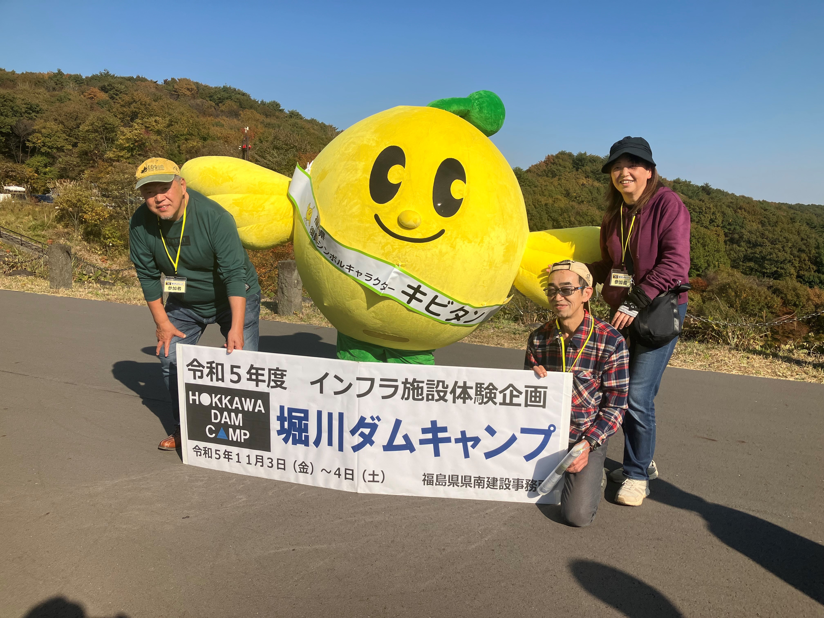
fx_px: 667
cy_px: 309
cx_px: 412
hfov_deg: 63.4
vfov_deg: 49.7
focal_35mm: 28
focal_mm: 3.99
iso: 32
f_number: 1.8
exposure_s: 1/2857
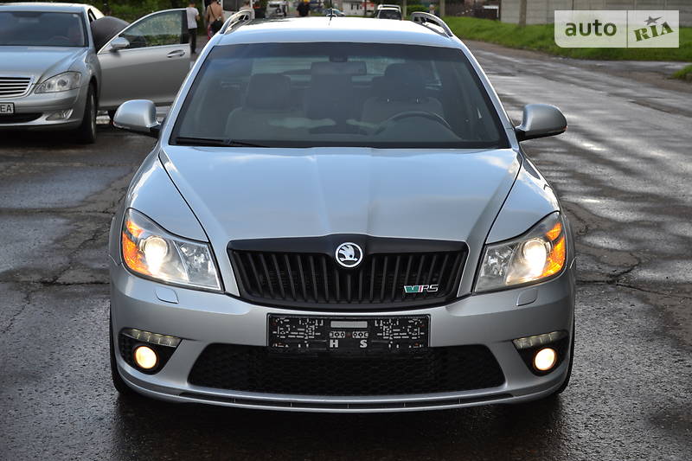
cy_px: 230
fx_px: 1268
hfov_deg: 30.5
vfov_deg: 20.6
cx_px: 346
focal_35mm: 66
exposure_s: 1/125
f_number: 5.6
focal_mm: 44
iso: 125
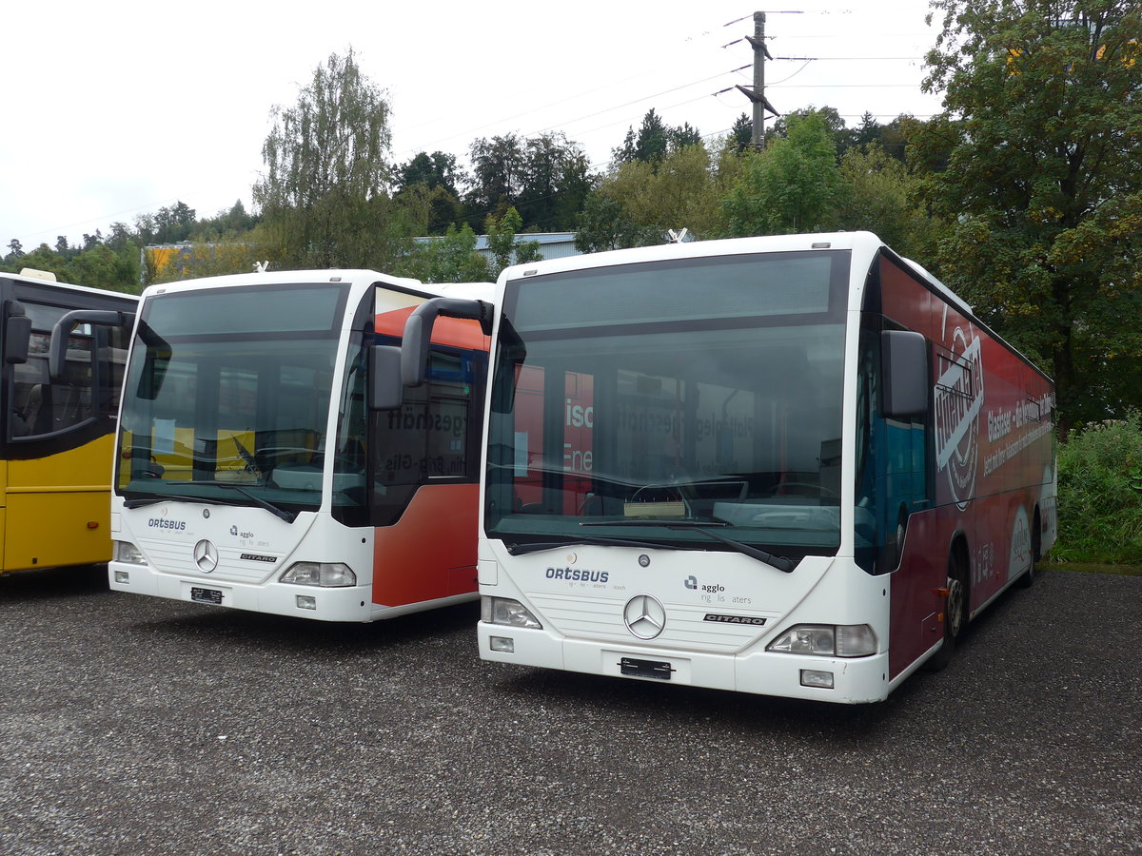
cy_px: 428
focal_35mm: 31
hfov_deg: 58.4
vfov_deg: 45.4
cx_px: 571
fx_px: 1023
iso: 80
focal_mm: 6.5
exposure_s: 1/500
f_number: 2.8
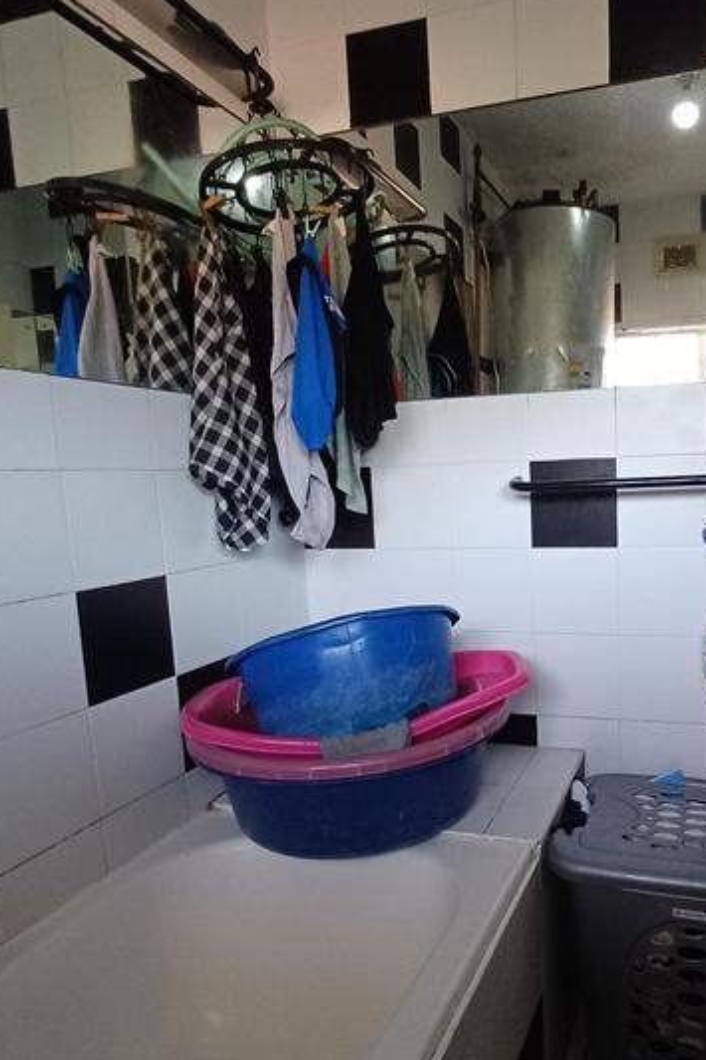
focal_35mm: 25
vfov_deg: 71.3
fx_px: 736
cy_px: 585
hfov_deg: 49.3
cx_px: 527
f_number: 2.2
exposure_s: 1/33.3
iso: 160
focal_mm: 1.64
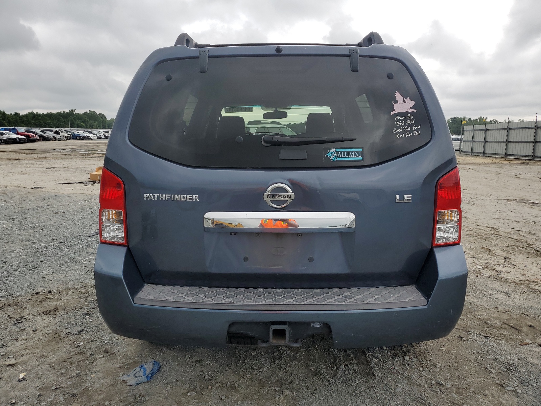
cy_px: 203
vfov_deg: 53.1
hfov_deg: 67.3
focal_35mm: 26
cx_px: 270
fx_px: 406
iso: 50
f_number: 1.5
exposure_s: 1/909
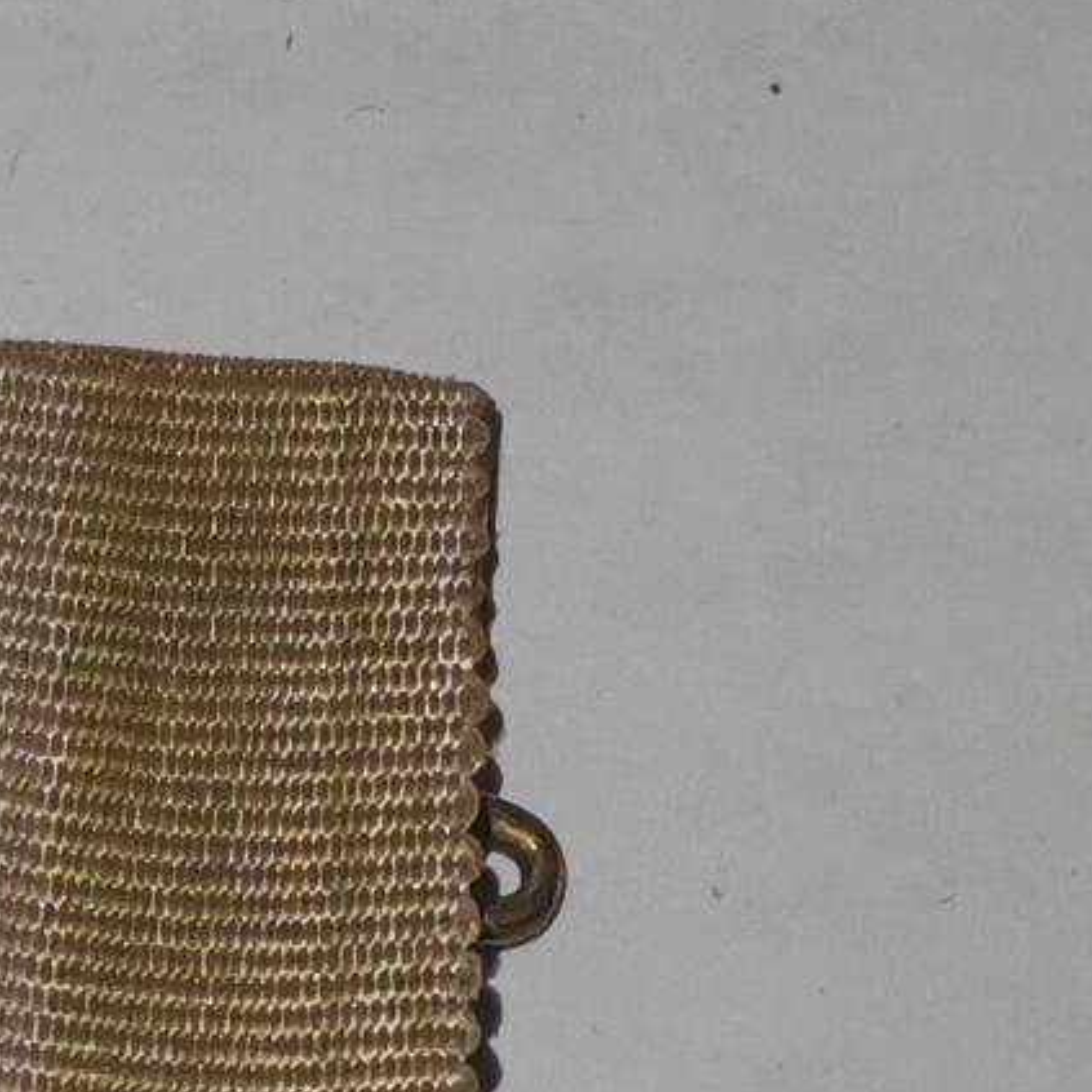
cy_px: 2039
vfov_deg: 6.7
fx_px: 9137
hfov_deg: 6.8
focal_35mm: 256
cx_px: -263
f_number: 1.95
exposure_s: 1/100
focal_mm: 5.52
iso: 100
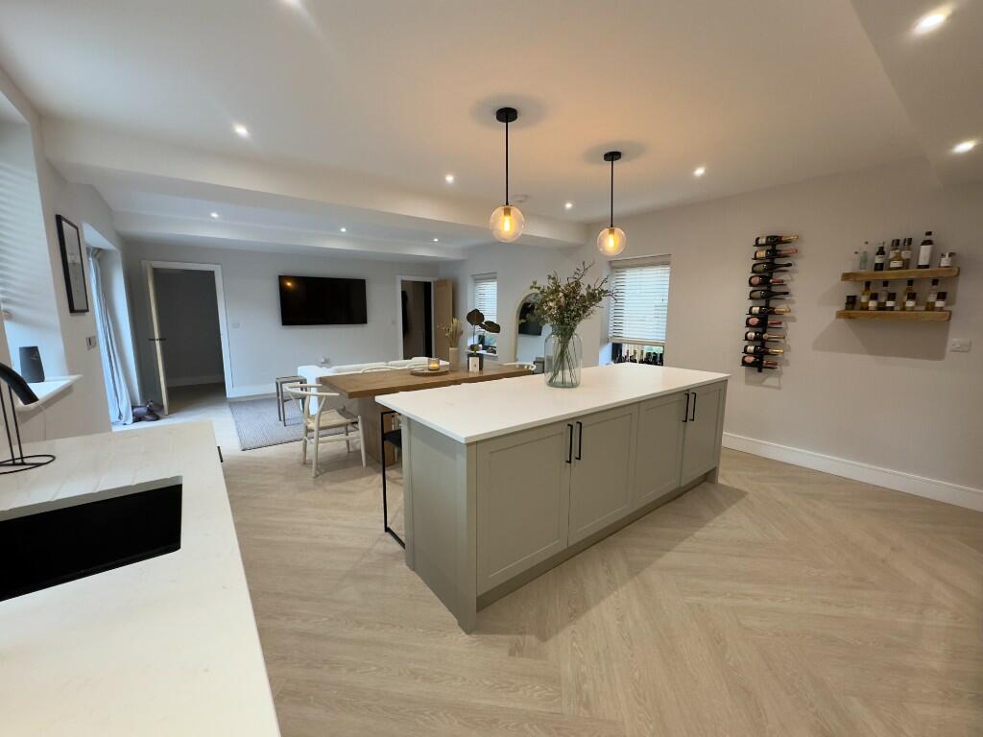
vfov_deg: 85.7
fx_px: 398
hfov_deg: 102.1
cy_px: 368
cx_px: 492
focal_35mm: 14
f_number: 2.2
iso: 250
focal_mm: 2.22
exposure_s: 1/100
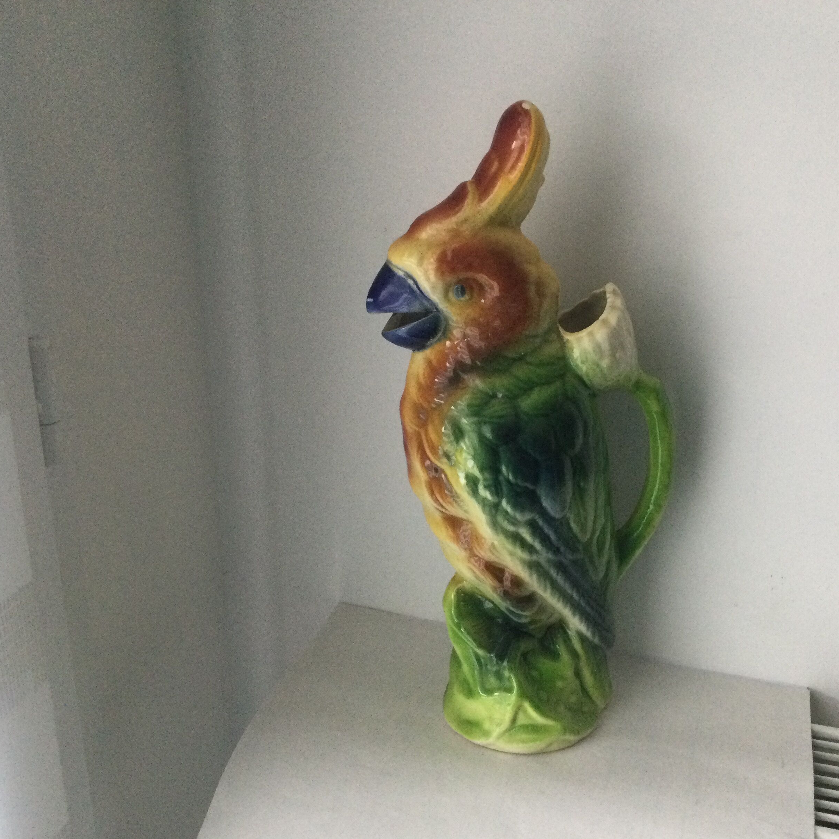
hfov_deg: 44.9
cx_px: 465
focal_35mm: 37
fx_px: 1015
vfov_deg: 44.9
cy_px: 421
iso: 200
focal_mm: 3.3
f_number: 2.4
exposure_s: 1/33
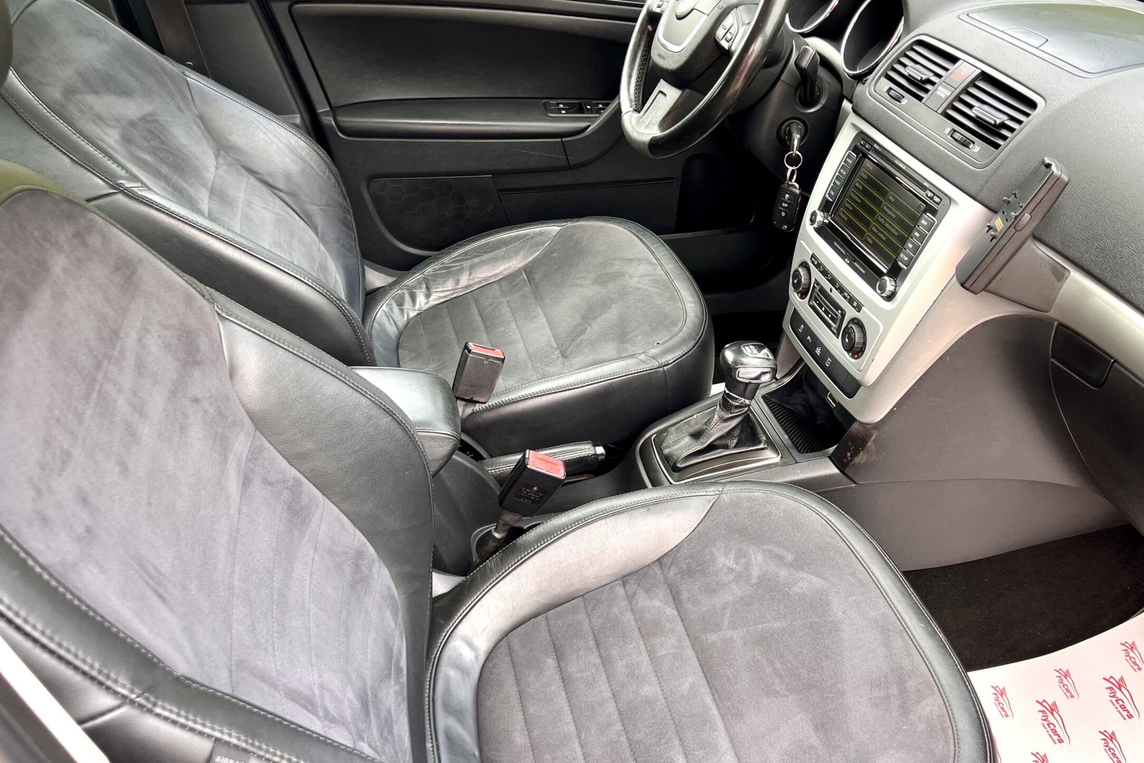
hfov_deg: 58.4
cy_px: 368
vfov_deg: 41.1
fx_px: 1017
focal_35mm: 32
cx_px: 660
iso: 40
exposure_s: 1/130
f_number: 1.5
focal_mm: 5.7
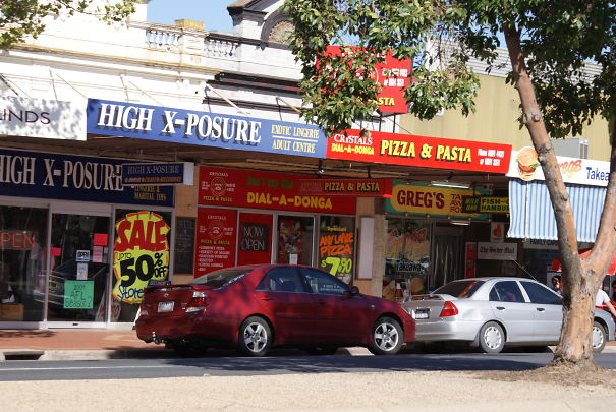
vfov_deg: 13.1
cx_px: 308
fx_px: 1799
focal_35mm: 105
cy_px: 206
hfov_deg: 19.4
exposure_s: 1/160
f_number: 9
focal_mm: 70
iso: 100
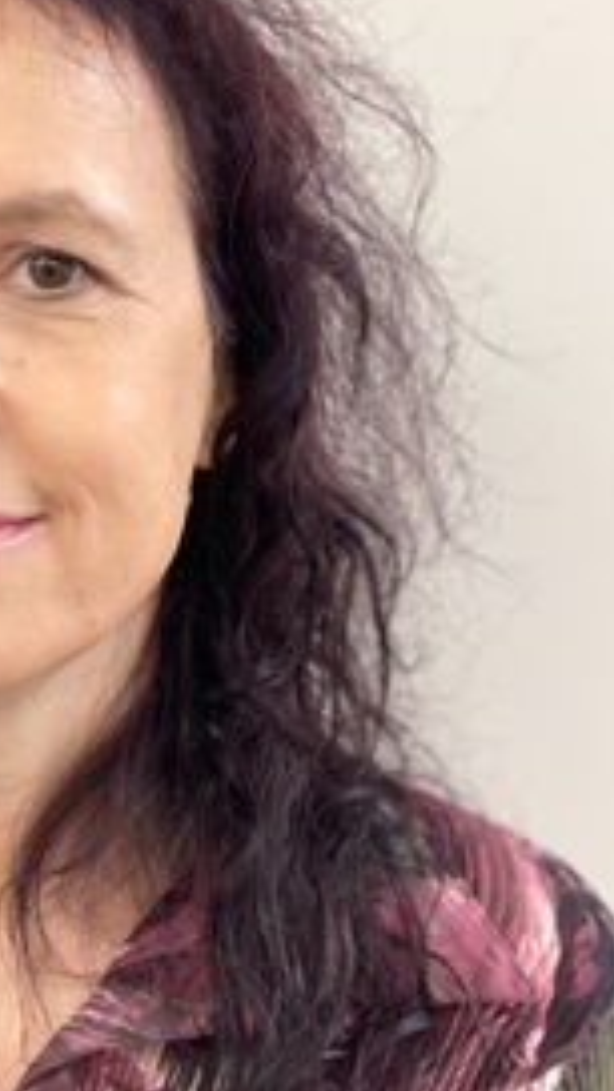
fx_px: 3010
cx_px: -18
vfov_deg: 20.5
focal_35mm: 104
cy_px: 686
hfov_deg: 11.5
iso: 160
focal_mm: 6
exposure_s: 1/120
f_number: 2
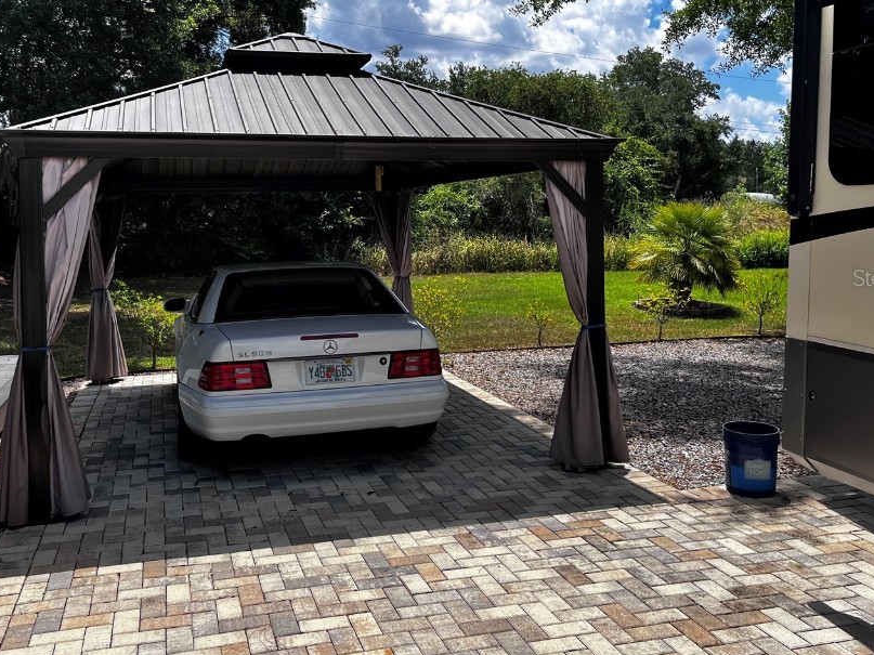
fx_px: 833
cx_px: 401
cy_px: 277
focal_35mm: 33
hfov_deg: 55.3
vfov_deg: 42.8
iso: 50
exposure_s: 1/2825
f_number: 1.6
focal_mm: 5.1
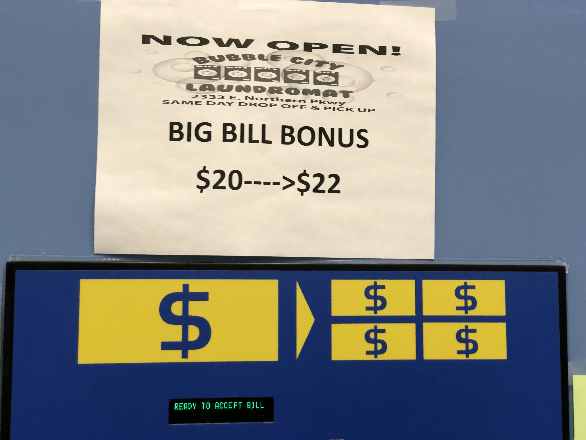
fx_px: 880
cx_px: 293
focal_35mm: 52
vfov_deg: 28.0
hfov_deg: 36.8
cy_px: 220
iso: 64
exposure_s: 1/60
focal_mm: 6
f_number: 2.4
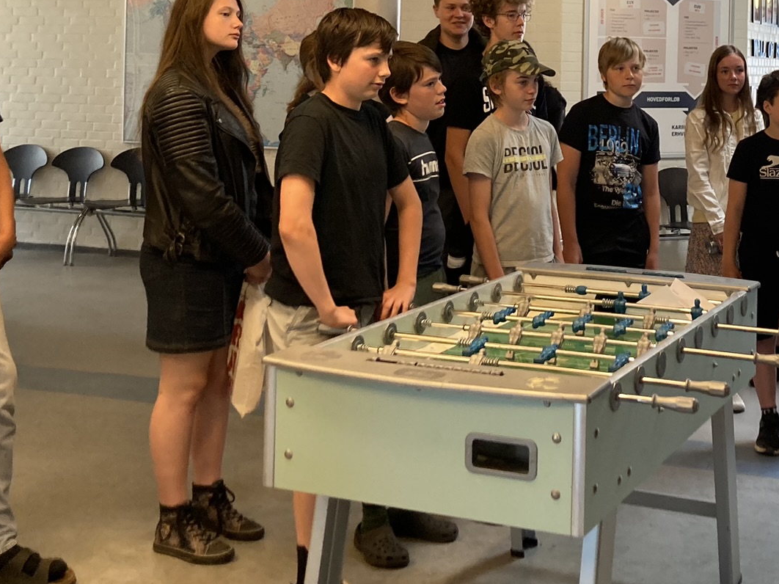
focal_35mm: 54
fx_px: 1215
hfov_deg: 34.3
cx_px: 642
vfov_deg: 26.3
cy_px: 87
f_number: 1.8
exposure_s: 1/50
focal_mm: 3.99
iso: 160
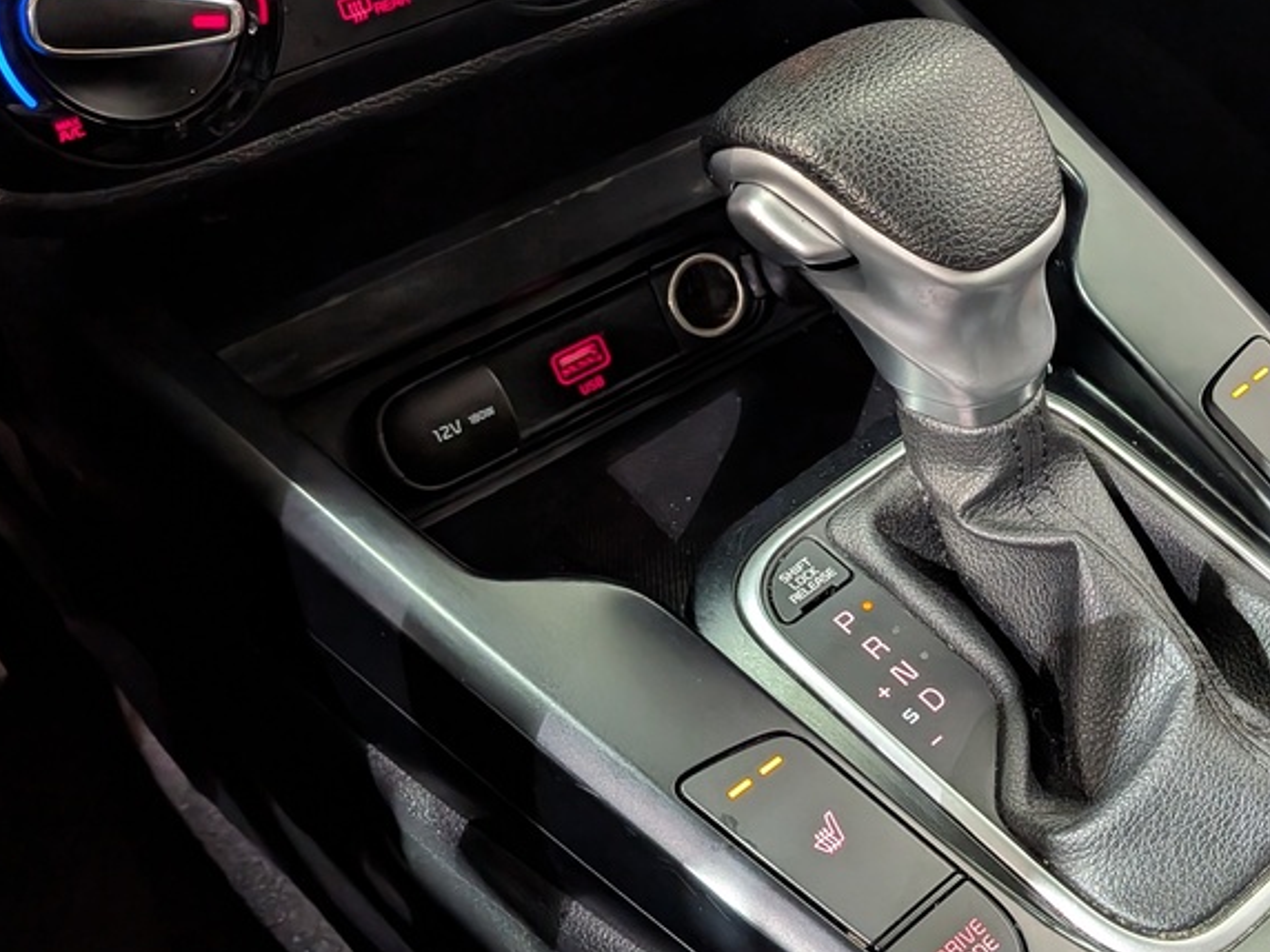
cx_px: 952
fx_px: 1578
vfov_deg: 33.6
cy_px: 486
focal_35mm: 43
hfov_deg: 42.5
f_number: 1.7
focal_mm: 4.53
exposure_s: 1/33.3
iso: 858
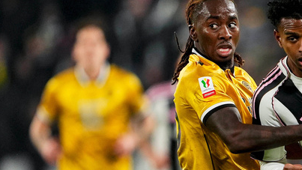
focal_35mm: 1065
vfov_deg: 1.1
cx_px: 315
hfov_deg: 2.0
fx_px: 8531
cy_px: 203
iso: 2000
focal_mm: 400
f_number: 2.8
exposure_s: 1/2000
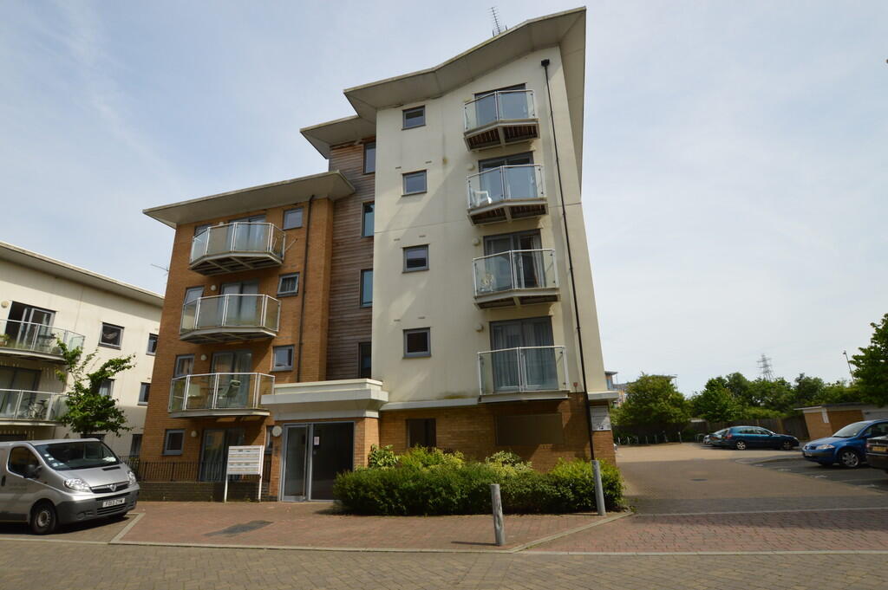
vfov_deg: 69.6
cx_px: 444
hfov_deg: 92.5
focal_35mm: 17
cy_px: 295
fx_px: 425
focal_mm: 11.5
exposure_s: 1/200
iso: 100
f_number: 9
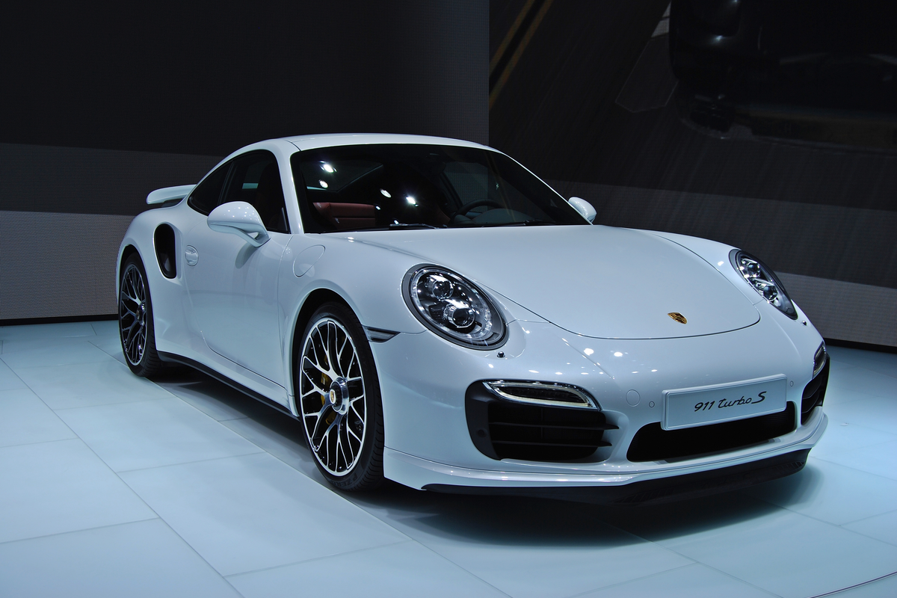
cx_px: 448
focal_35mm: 42
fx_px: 1046
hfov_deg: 46.4
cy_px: 299
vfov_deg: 31.9
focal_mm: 28
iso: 100
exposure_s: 1/200
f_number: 7.1
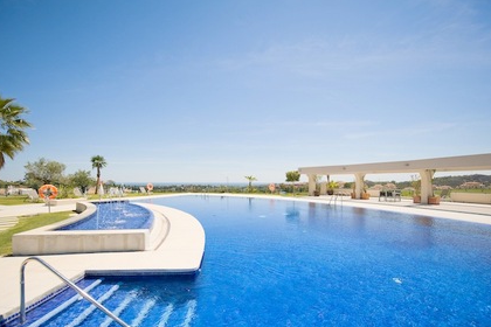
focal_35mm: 16
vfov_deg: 73.5
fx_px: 218
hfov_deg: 96.7
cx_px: 247
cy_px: 182
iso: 200
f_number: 2.8
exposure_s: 1/8000
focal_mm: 14
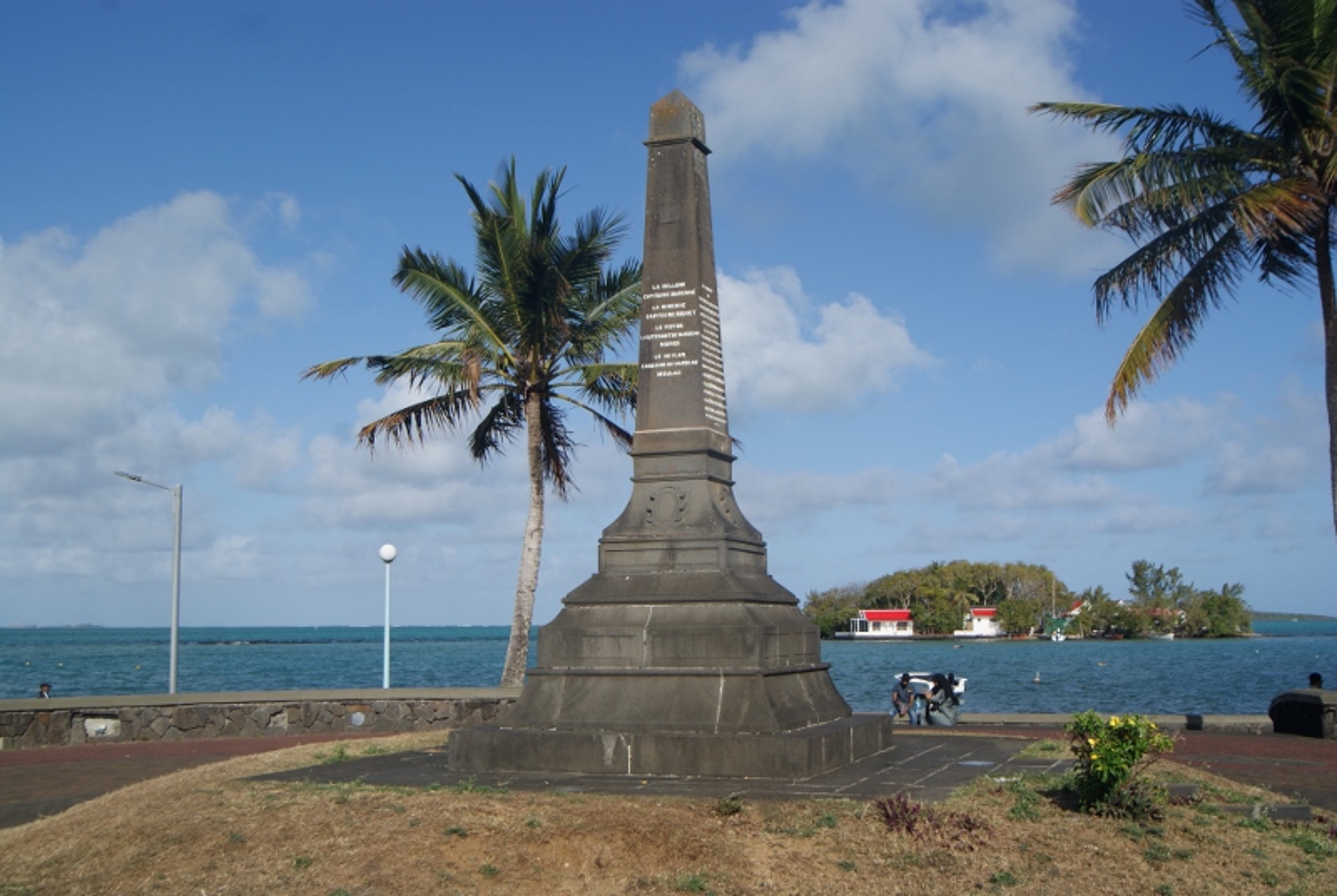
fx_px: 1451
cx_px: 668
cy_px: 448
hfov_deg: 49.5
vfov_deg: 34.3
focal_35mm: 39
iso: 100
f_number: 9
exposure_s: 1/320
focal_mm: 26
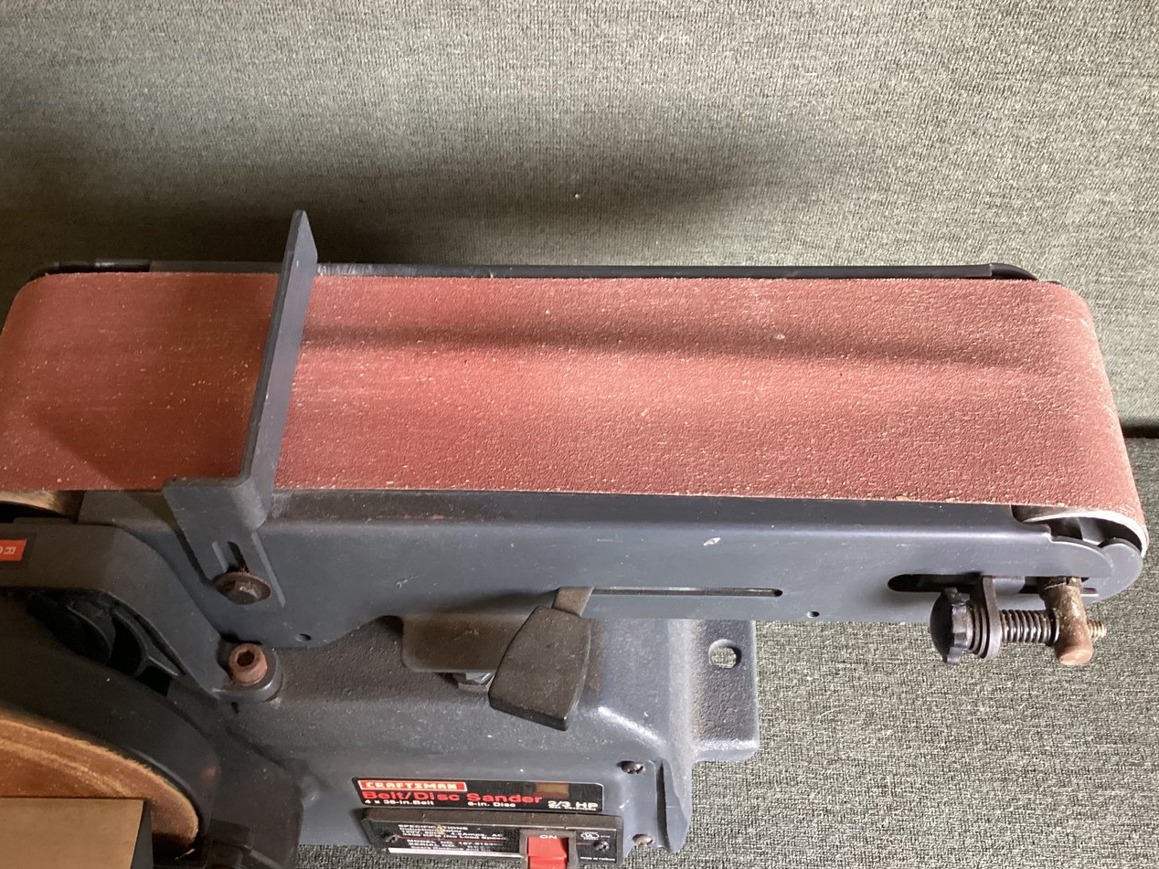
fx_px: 1239
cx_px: 563
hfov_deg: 50.1
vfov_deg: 38.6
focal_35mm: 37
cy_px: 474
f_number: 2.4
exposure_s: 1/50
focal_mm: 3.3
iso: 320
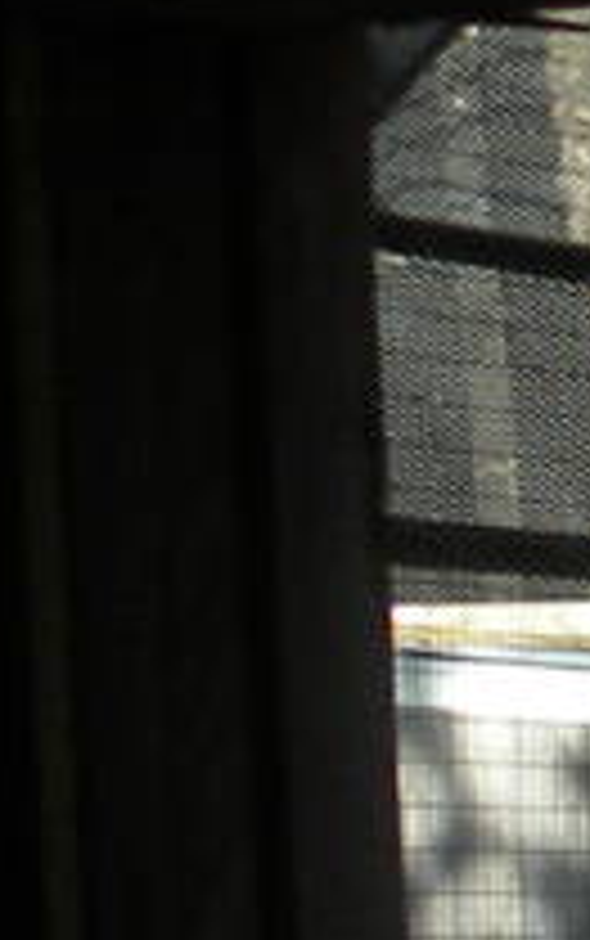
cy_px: 1664
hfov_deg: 3.9
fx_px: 7702
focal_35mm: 300
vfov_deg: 6.8
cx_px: 3067
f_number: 3.5
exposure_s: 1/232
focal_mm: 6.6
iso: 64
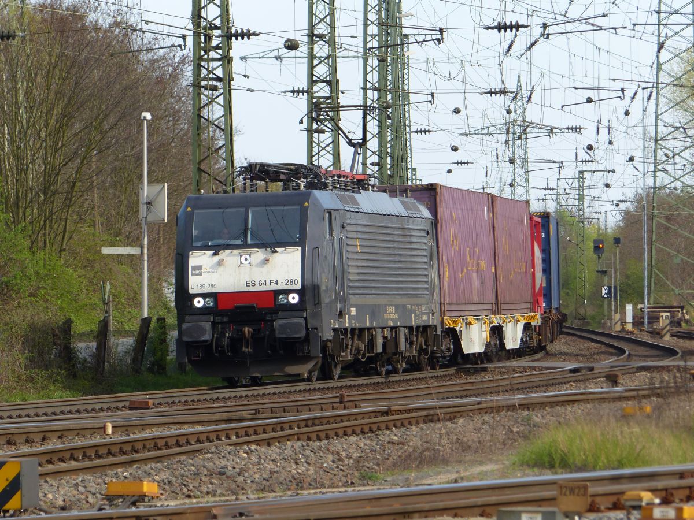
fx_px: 6776
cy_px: 260
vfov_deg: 4.4
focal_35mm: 338
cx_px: 347
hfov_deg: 5.9
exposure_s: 1/500
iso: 100
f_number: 3.5
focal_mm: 60.8
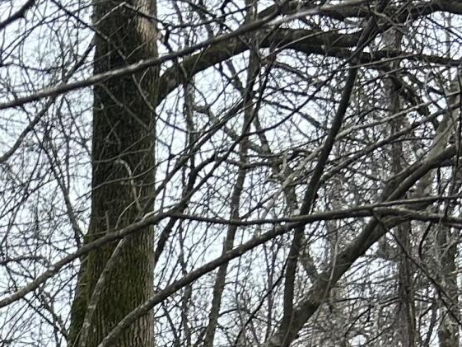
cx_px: -383
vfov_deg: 9.8
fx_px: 1856
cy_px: 733
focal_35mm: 139
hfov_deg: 12.8
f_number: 1.5
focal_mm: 5.7
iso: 50
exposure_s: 1/601
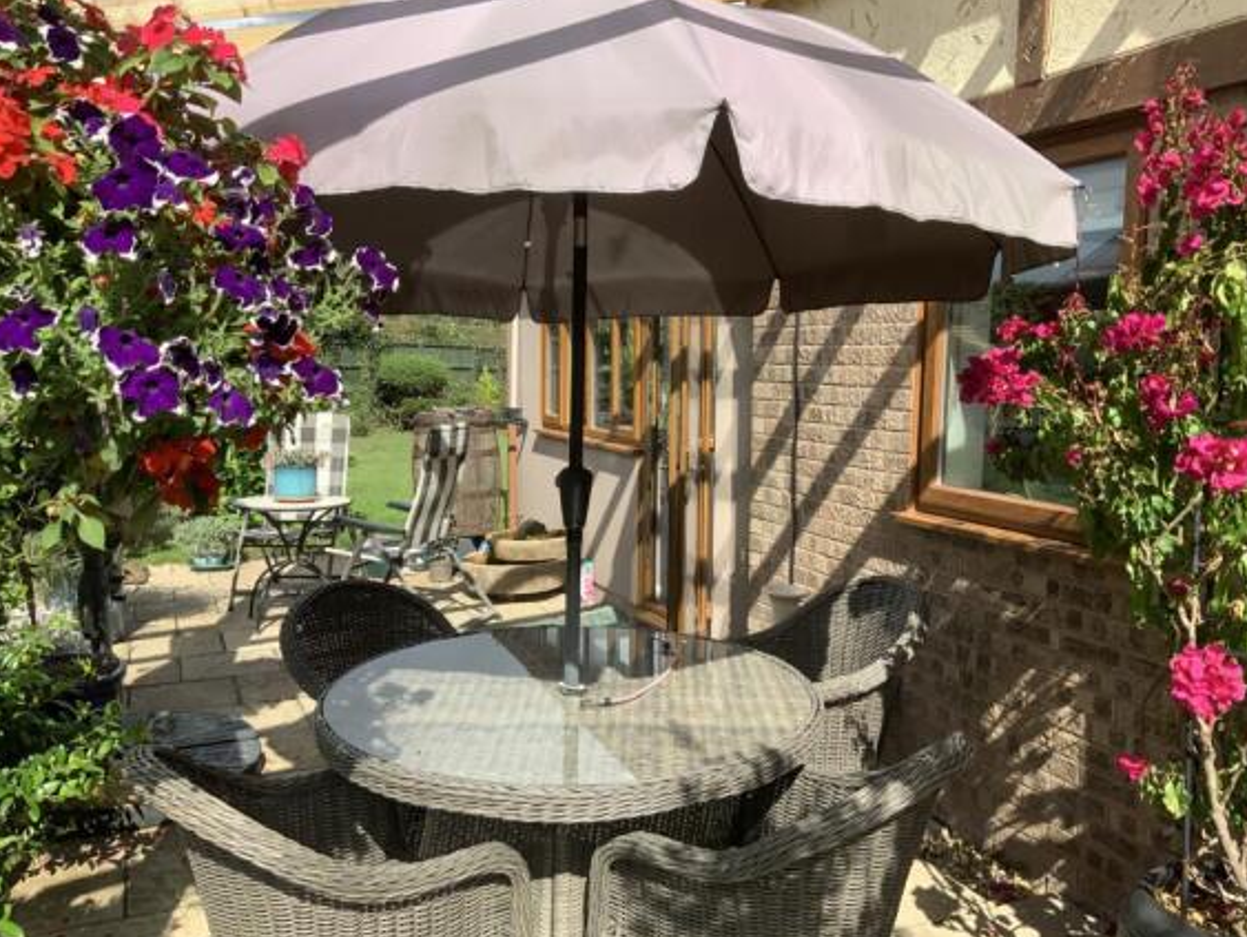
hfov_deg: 59.9
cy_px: 475
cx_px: 641
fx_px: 1081
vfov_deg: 46.8
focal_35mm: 30
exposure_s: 1/1311
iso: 16
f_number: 1.8
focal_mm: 3
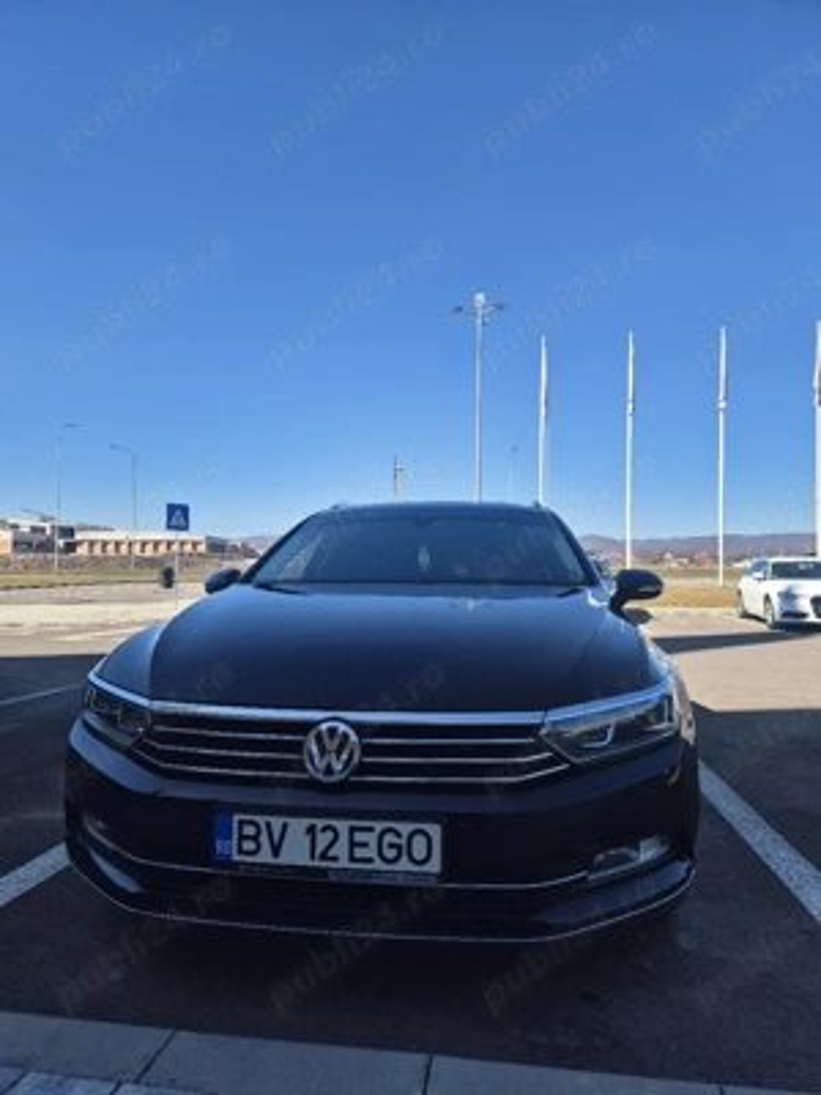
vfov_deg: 73.9
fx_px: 727
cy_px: 548
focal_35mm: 23
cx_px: 410
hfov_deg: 58.9
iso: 25
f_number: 1.8
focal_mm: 5.4
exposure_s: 1/1250
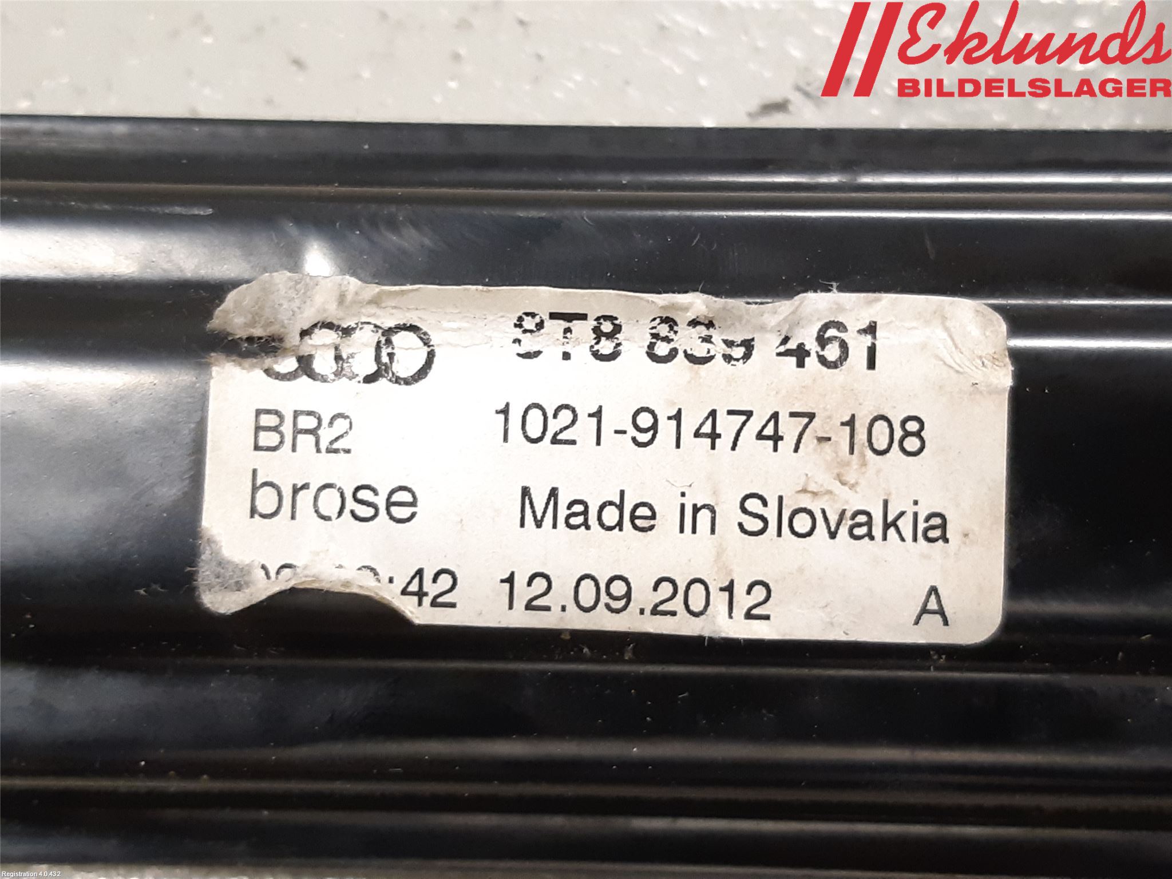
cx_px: 586
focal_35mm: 26
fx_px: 880
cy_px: 440
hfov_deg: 67.3
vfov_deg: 53.1
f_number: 1.7
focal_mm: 3.93
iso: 200
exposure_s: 1/33
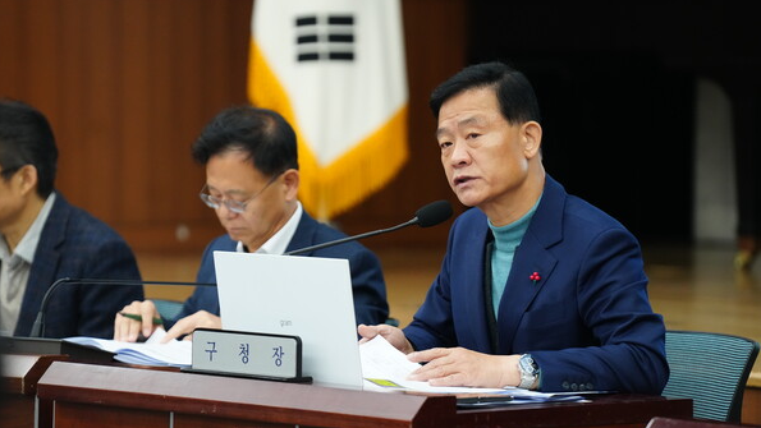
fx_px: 4218
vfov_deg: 5.8
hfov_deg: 10.3
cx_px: 380
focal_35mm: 209
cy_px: 230
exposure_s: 1/160
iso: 3200
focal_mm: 198
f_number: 3.5
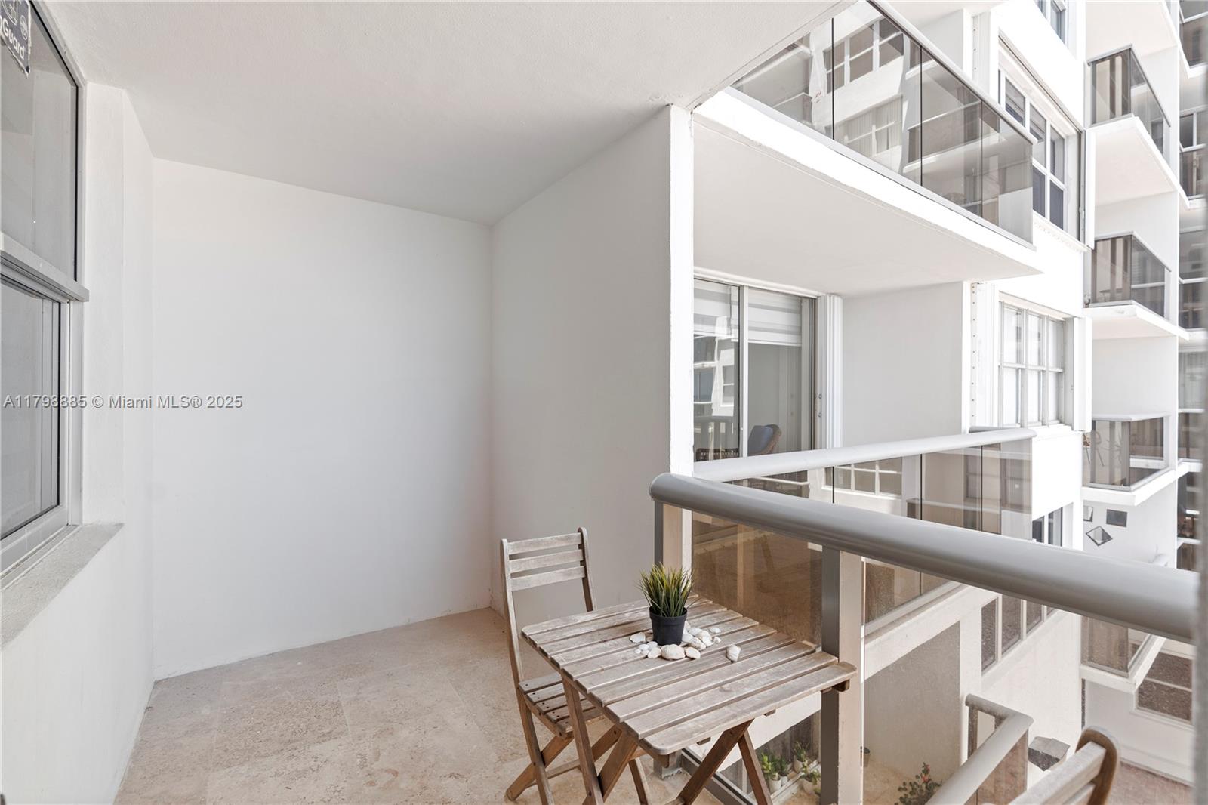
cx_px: 604
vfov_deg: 73.7
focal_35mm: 16
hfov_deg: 96.7
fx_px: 537
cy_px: 402
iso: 250
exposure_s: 1/30
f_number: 5
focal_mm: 16
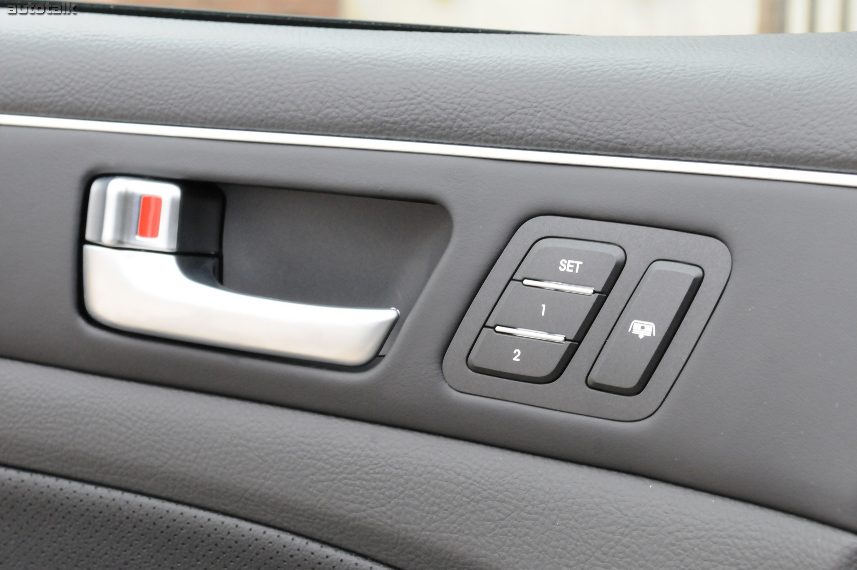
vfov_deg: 16.5
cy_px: 285
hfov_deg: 24.6
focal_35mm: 82
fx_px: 1962
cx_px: 428
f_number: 10
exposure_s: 1/80
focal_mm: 55
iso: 2000
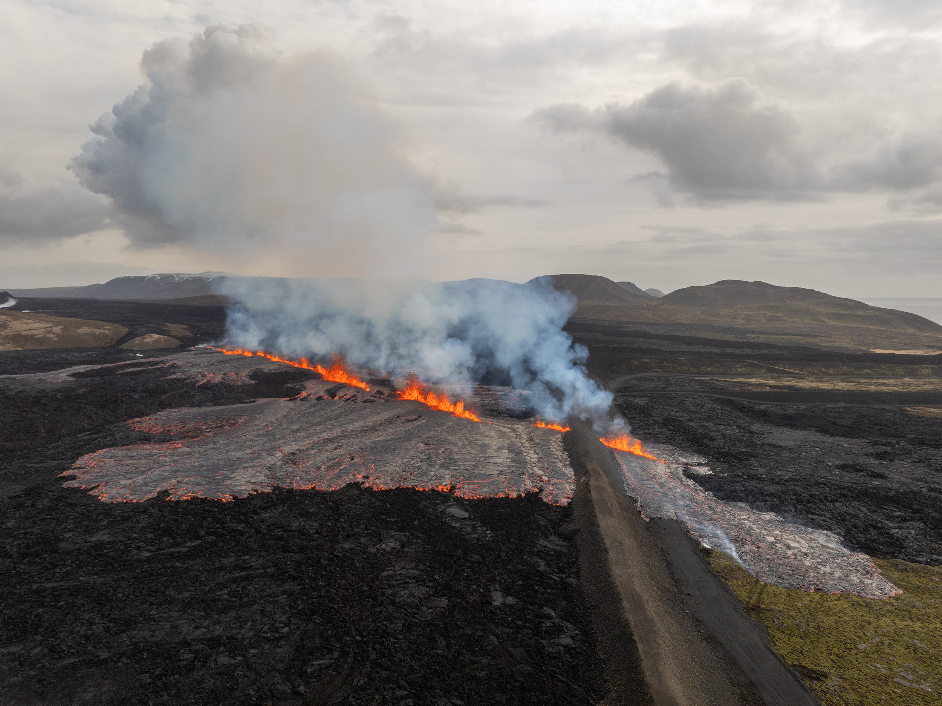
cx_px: 471
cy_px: 353
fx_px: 653
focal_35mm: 24
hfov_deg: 71.6
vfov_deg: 56.8
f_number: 7.1
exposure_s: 1/240
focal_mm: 12.29
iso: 100
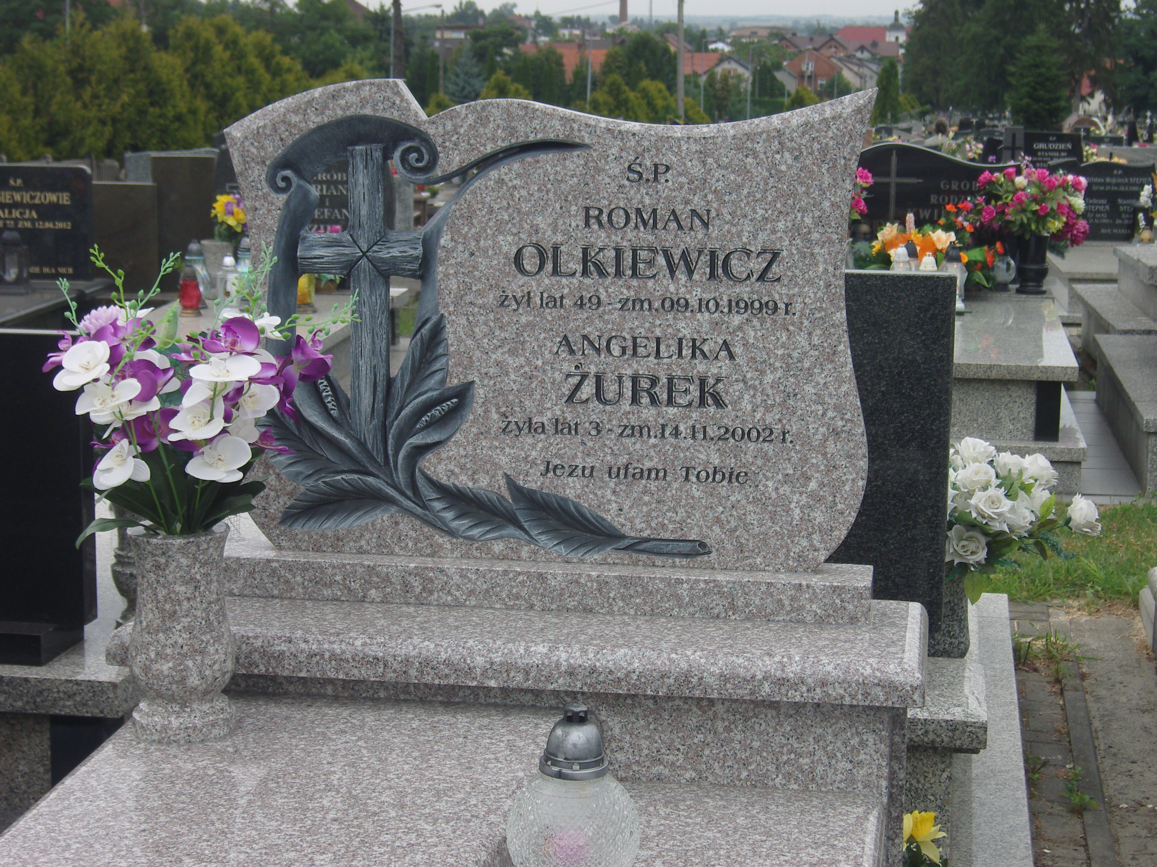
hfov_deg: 26.7
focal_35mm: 73
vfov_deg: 20.2
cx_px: 578
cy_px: 434
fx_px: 2440
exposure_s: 1/400
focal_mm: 15.6
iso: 100
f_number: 4.2
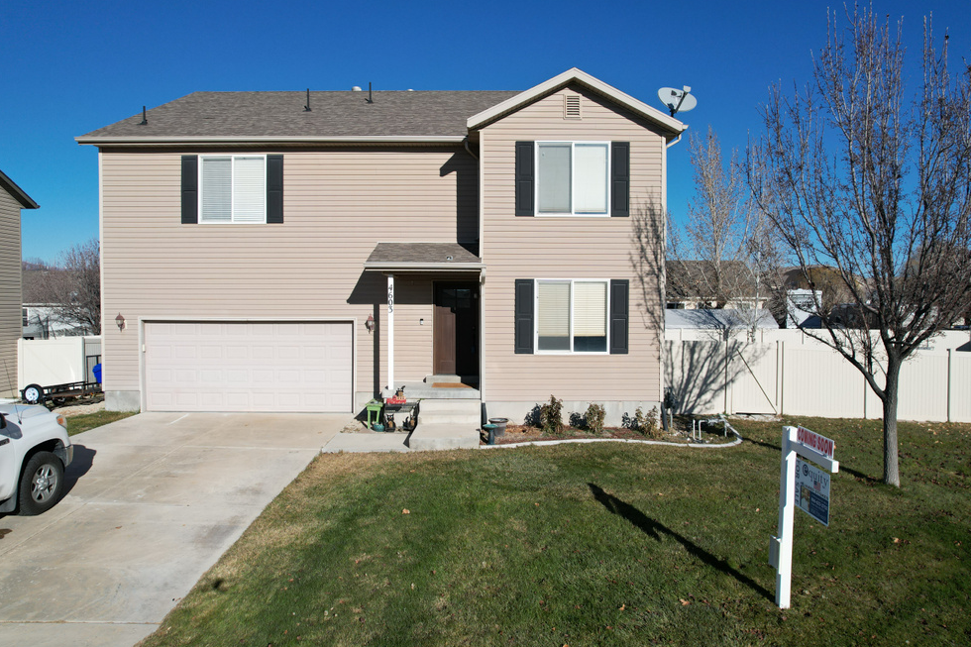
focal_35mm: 23
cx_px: 486
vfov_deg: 55.1
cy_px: 324
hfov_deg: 76.1
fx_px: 620
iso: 140
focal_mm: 8.38
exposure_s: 1/3200
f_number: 2.8
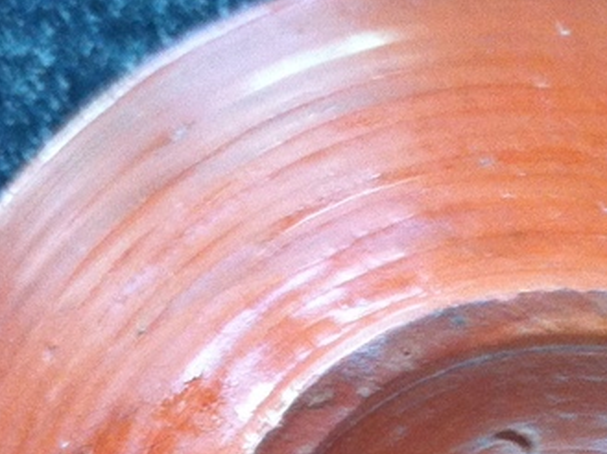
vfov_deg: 13.1
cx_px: 487
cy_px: 586
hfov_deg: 17.9
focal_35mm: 109
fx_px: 1909
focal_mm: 3.85
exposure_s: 1/15
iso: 200
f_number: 2.8
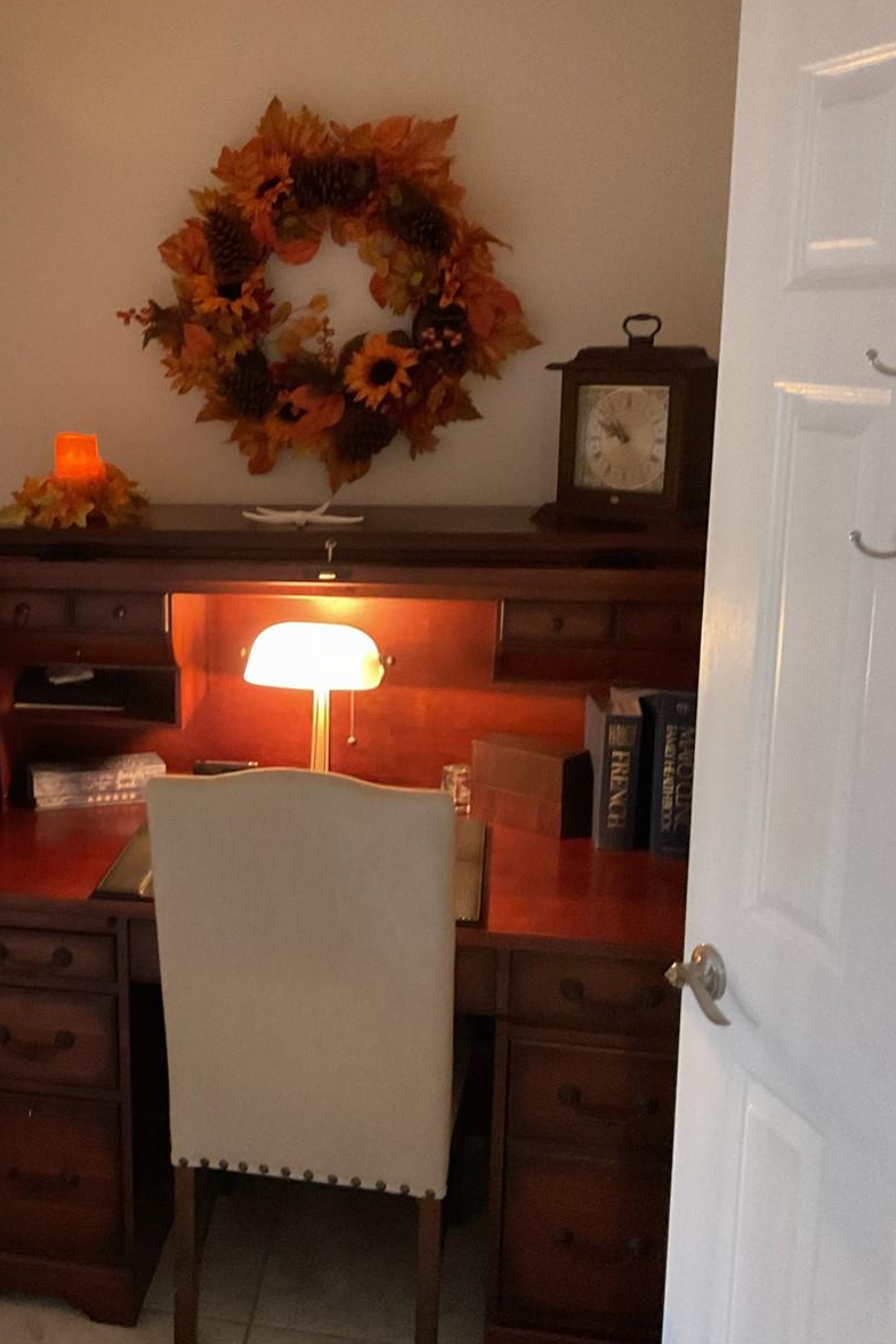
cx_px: 113
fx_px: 1530
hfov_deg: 31.3
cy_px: 661
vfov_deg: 47.4
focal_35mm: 41
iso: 500
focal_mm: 3
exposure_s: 1/24
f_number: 1.8
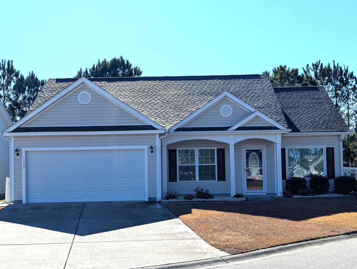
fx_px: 568
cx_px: 189
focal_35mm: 55
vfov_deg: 26.6
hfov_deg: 34.9
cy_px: 142
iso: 49
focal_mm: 6.81
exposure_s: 1/2532
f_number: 1.85
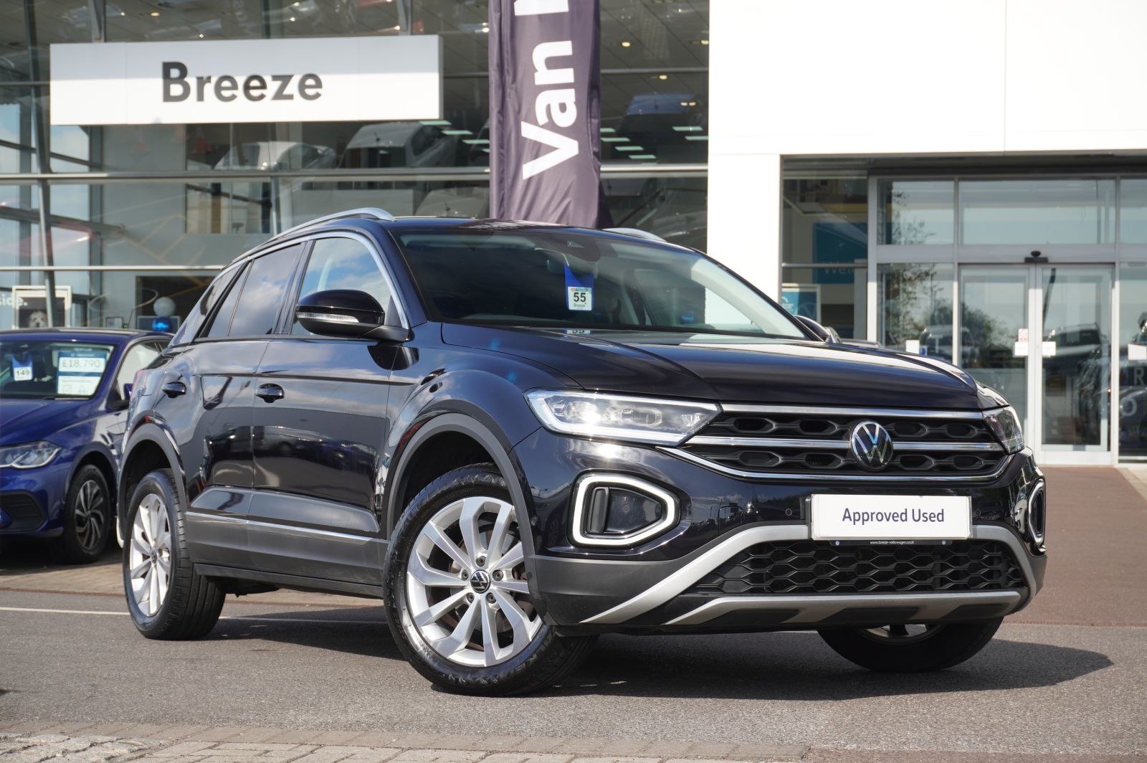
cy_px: 382
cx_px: 574
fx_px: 2101
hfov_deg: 30.5
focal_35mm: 66
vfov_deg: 20.6
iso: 160
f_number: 8
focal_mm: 44
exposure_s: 1/160
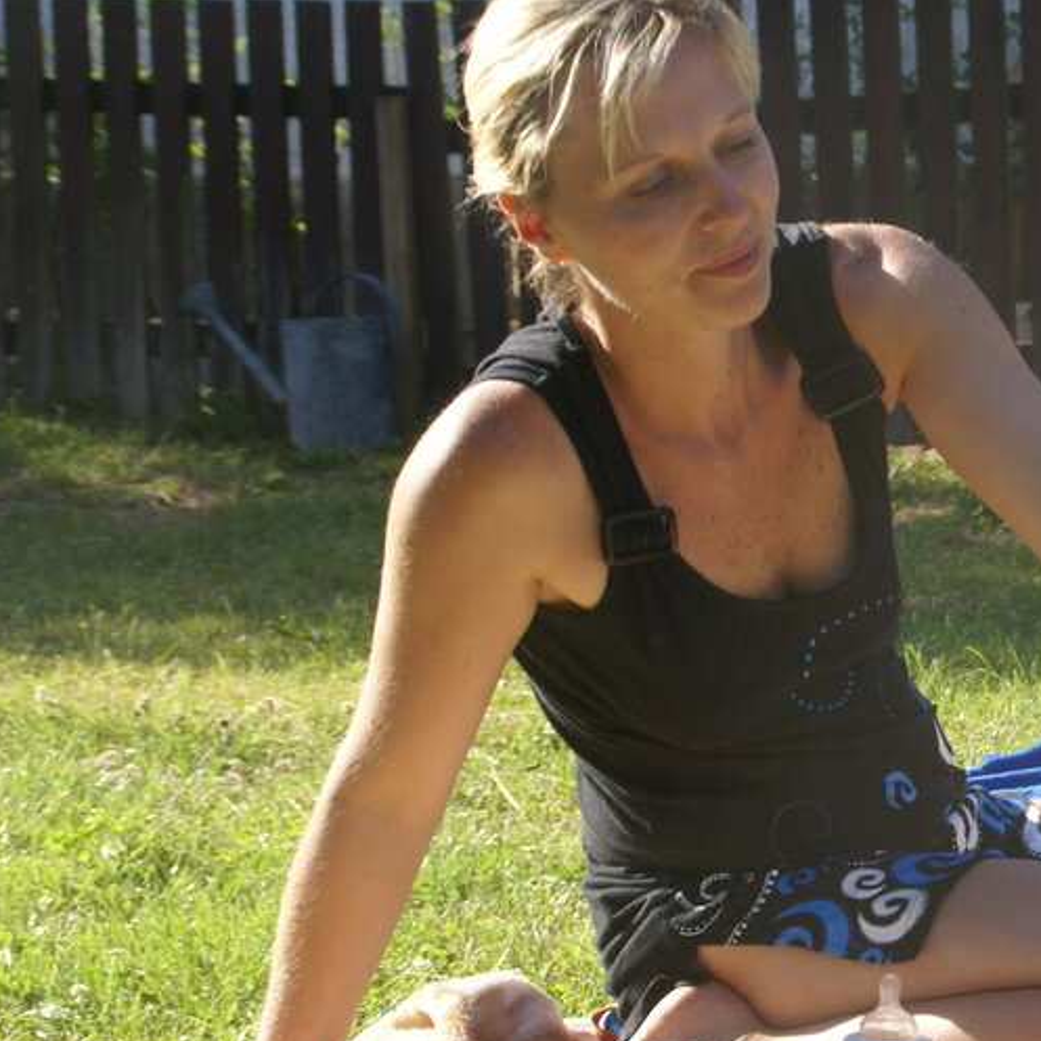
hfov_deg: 13.8
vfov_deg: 14.2
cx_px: 1200
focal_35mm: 123
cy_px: 633
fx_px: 4185
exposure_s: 1/80
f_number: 9
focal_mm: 40
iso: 100
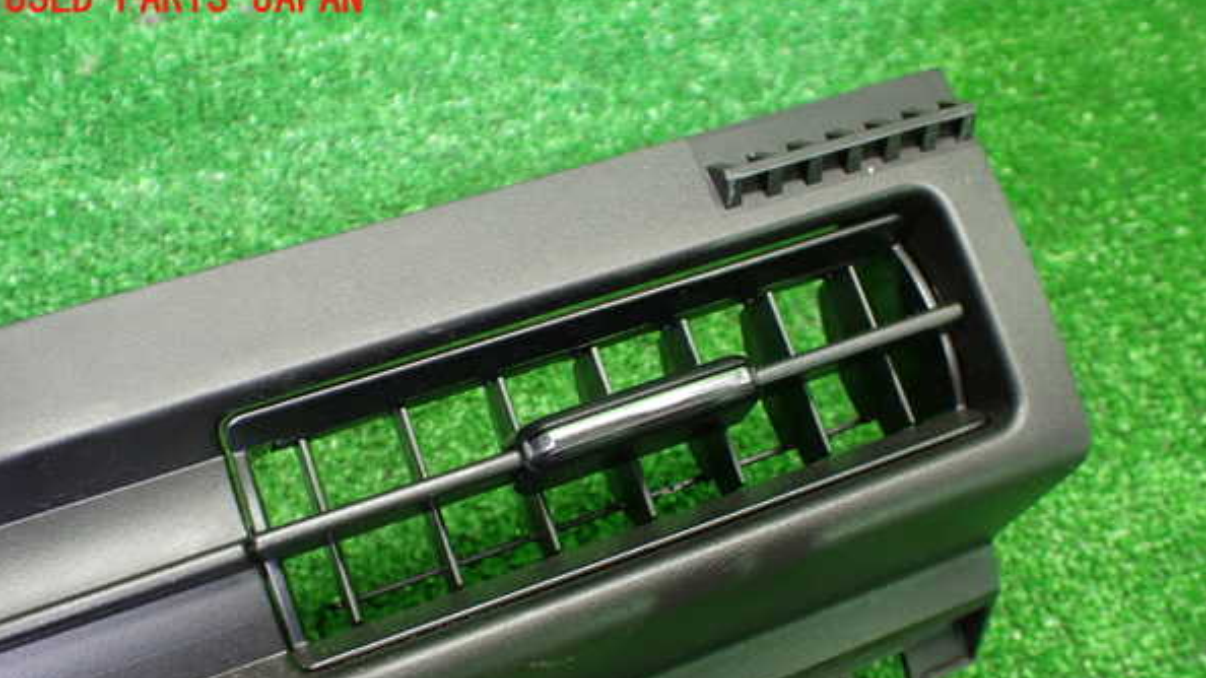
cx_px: 603
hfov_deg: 59.5
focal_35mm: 33
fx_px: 1055
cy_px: 430
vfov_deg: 35.4
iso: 800
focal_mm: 5.4
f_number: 2.3
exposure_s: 1/80
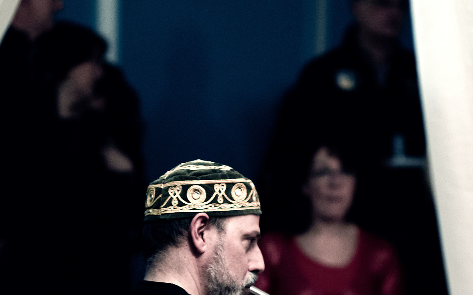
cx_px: 223
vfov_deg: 5.1
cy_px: 246
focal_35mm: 256
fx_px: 3299
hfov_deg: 8.2
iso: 1600
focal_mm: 105
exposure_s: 1/80
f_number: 2.5
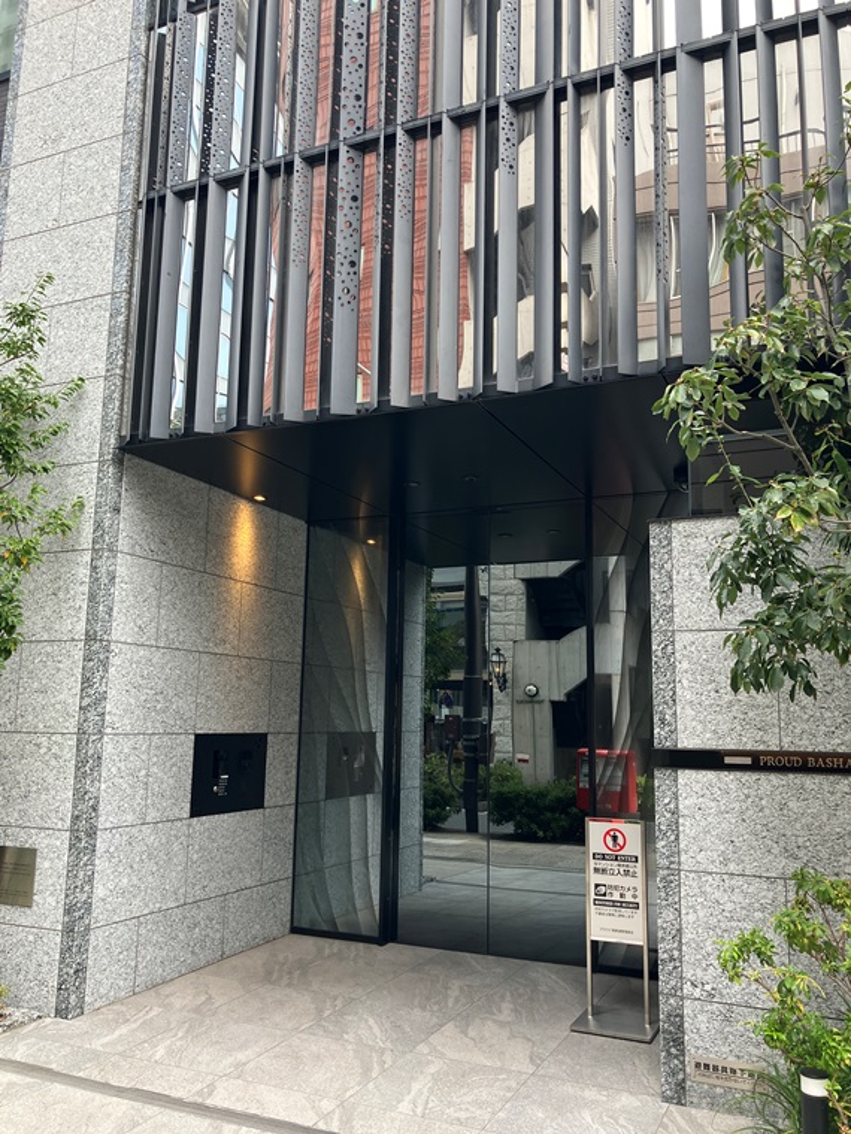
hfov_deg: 49.7
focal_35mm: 28
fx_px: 918
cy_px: 567
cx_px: 426
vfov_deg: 63.4
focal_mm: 3.99
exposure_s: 1/121
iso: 40
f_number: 1.8
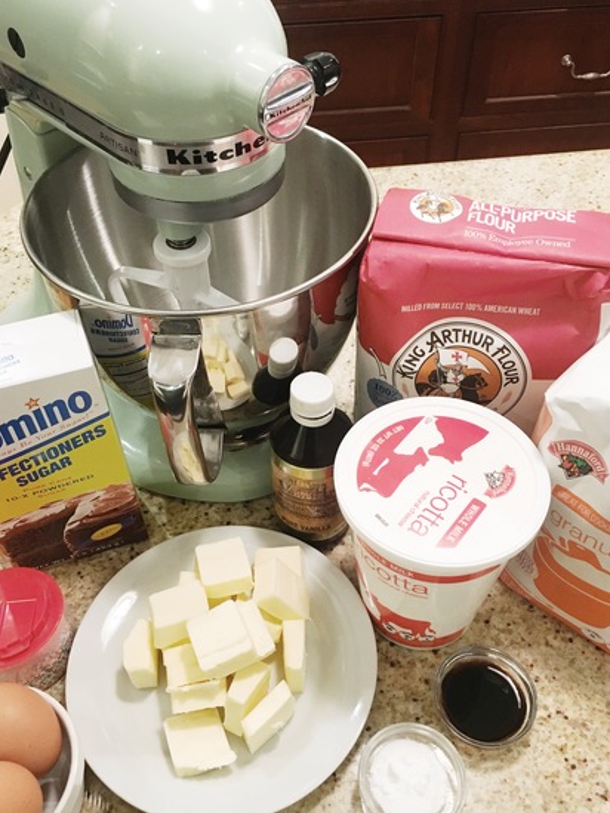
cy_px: 426
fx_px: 752
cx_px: 303
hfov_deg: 44.2
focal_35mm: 32
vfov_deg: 56.8
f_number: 2.2
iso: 125
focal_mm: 4.15
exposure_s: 1/30
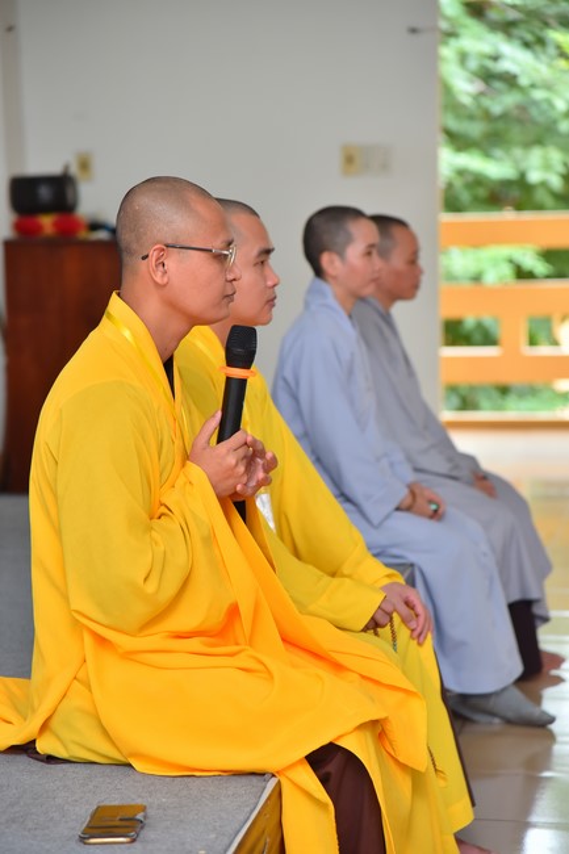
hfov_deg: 11.4
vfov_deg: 17.1
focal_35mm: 120
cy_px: 427
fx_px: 2846
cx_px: 284
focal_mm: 120
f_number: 4.5
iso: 1000
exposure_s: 1/125
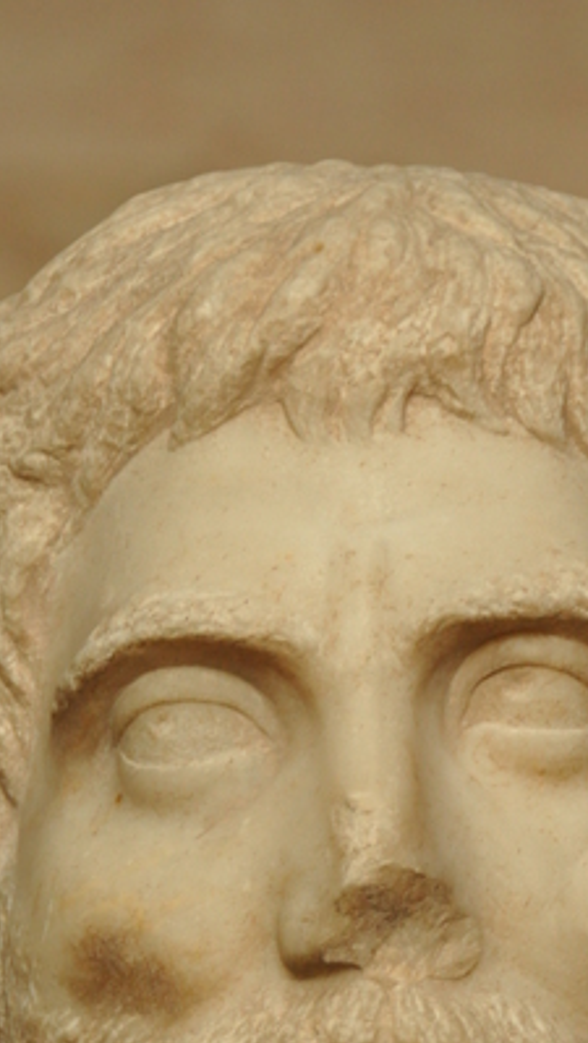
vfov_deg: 10.3
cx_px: 388
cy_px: 758
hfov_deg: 5.8
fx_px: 5754
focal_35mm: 208
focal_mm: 80
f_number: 5
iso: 1000
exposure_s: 1/60
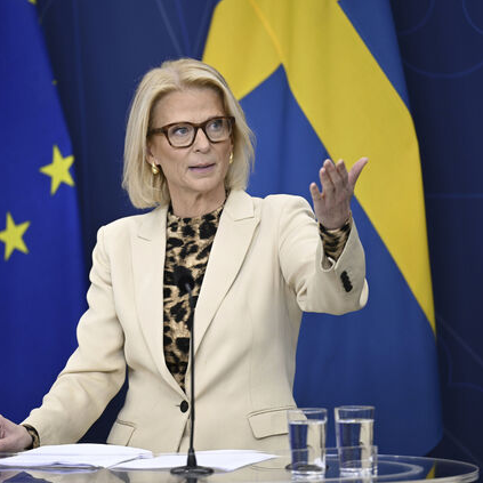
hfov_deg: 6.8
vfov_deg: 6.8
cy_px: 242
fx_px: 4057
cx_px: 152
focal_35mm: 257
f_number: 2.8
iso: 1000
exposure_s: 1/320
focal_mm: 200
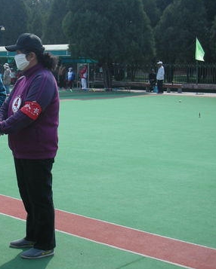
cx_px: -8
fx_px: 535
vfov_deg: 28.3
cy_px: 122
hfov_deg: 21.9
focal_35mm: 67
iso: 57
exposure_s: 1/124
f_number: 7.9
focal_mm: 5.8
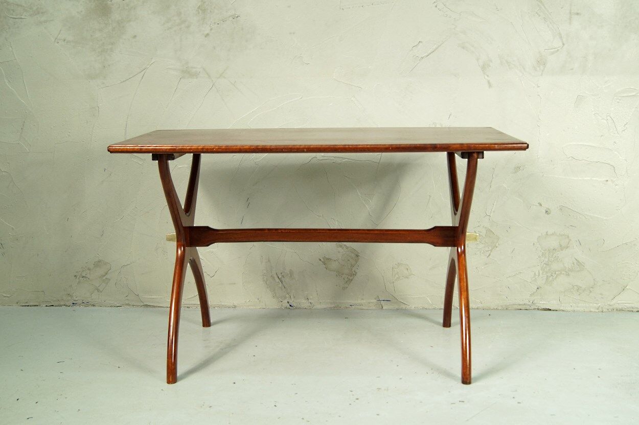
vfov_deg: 29.8
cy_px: 212
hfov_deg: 43.6
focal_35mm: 45
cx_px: 320
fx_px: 798
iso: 400
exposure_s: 1/25
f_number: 5.6
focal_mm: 30
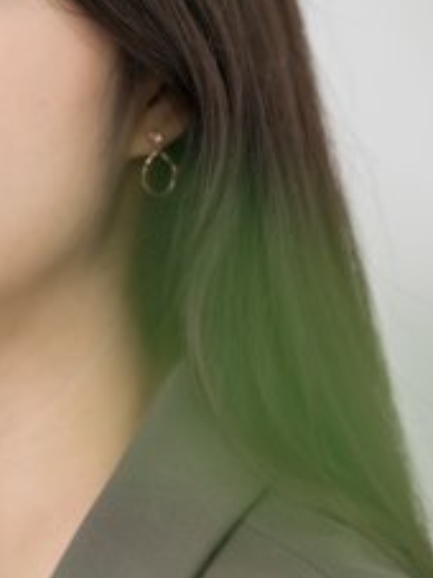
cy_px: 447
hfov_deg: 4.8
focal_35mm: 308
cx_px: -56
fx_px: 5142
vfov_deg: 6.4
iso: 640
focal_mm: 85
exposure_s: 1/250
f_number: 2.8
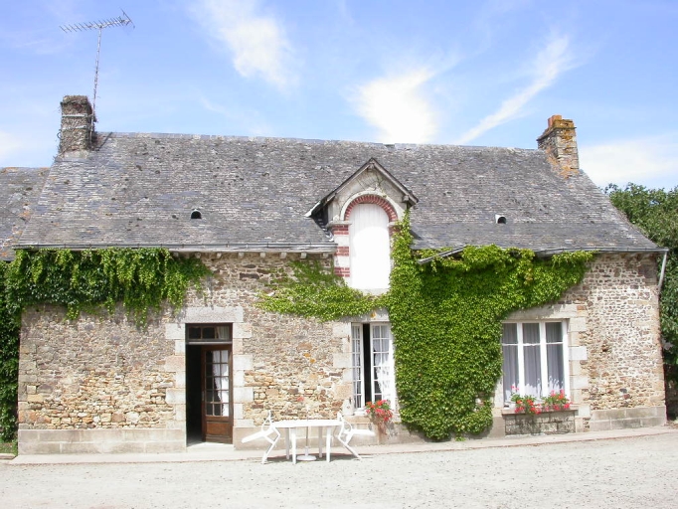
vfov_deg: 37.7
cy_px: 254
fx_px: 745
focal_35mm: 38
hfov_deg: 49.0
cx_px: 339
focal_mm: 7.85
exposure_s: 1/228
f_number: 6.7
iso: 100
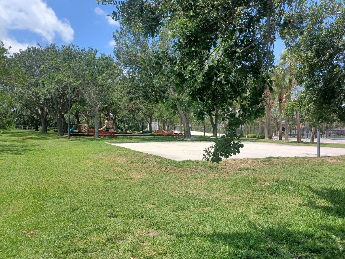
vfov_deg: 46.8
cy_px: 123
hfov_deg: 59.9
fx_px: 299
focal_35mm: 30
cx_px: 187
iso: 32
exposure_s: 1/388
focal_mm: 4.6
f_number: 1.8
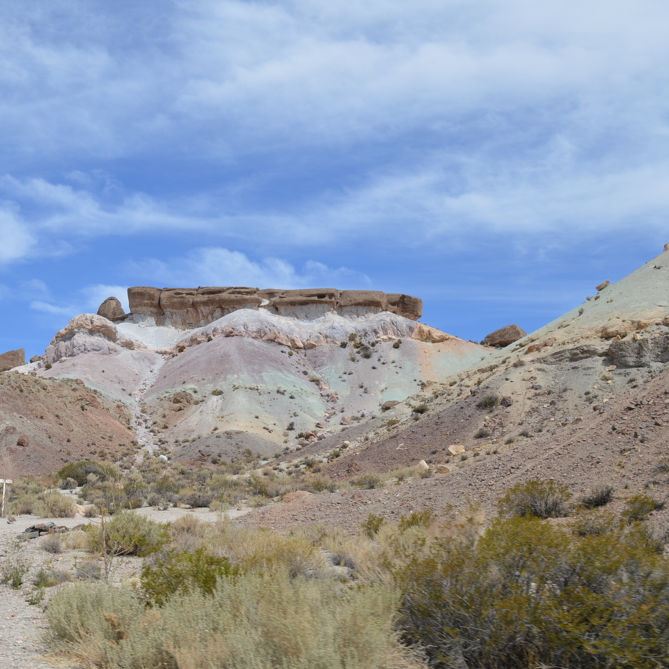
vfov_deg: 36.1
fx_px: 1028
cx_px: 210
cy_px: 330
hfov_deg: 35.6
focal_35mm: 47
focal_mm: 24
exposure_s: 1/250
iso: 100
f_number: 8
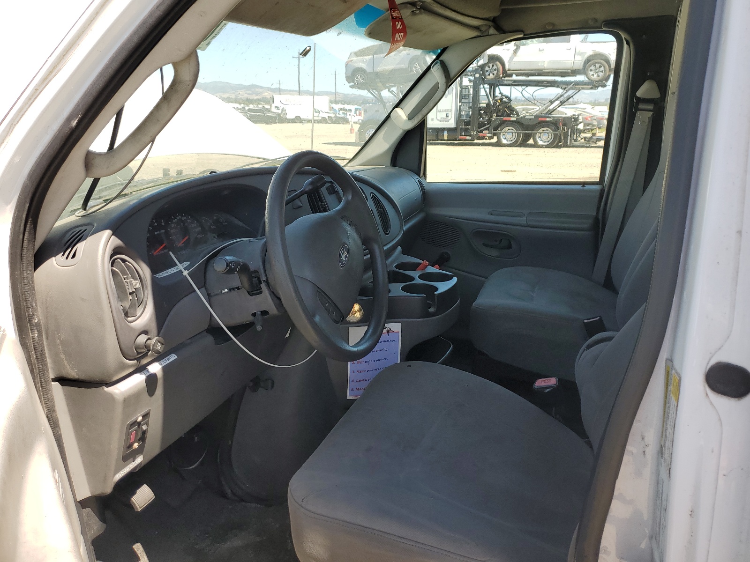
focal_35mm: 26
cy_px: 281
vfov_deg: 53.1
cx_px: 375
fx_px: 563
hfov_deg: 67.3
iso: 50
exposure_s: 1/769
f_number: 1.5
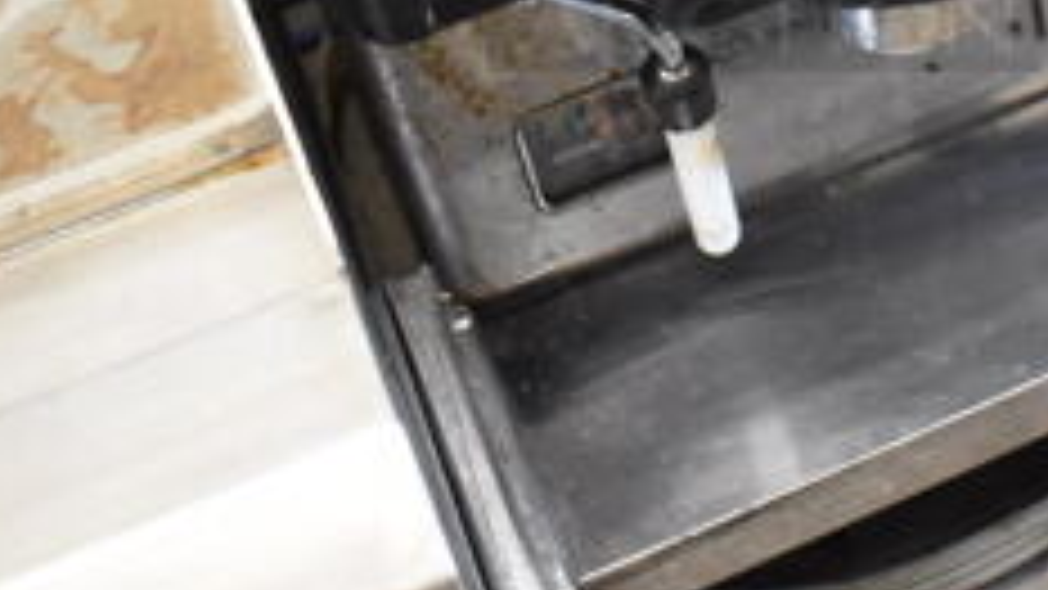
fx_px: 2056
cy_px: -167
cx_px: 990
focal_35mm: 74
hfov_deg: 27.3
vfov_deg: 15.6
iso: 4000
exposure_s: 1/125
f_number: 3.5
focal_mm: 18
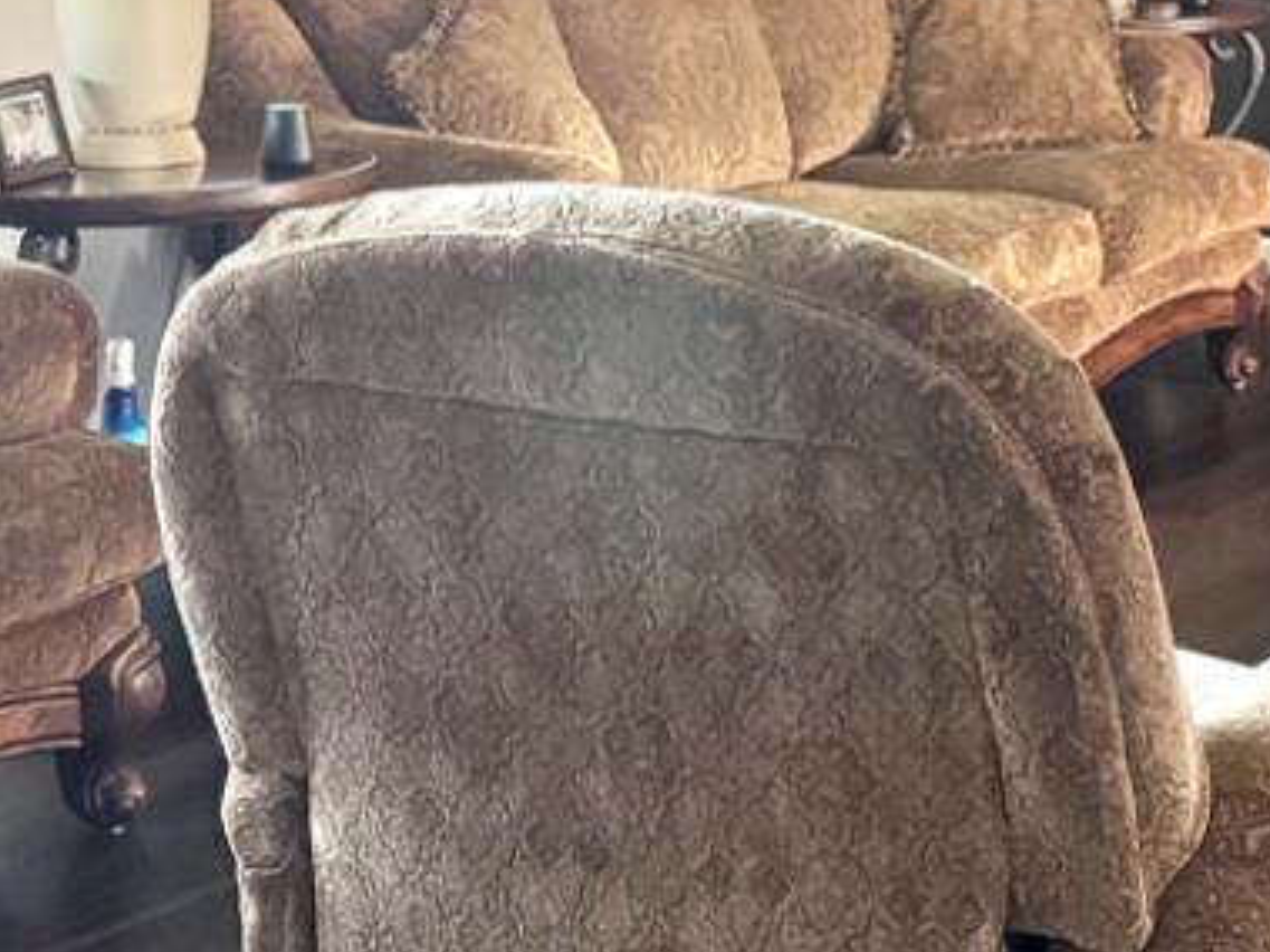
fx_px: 3484
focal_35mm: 95
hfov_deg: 20.7
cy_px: 22
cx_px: 580
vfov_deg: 15.3
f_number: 1.78
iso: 640
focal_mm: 6.76
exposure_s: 1/60
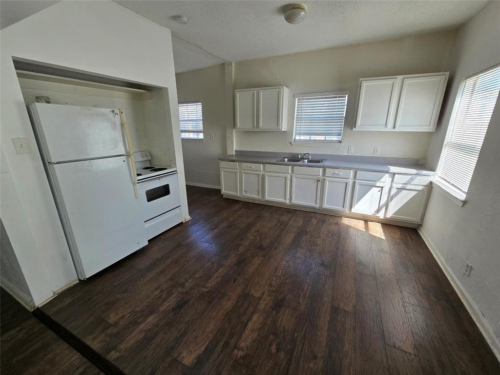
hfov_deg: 106.2
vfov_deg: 89.9
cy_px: 188
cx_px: 250
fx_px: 188
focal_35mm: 13
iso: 50
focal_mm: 2.2
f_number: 2.2
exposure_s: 1/142
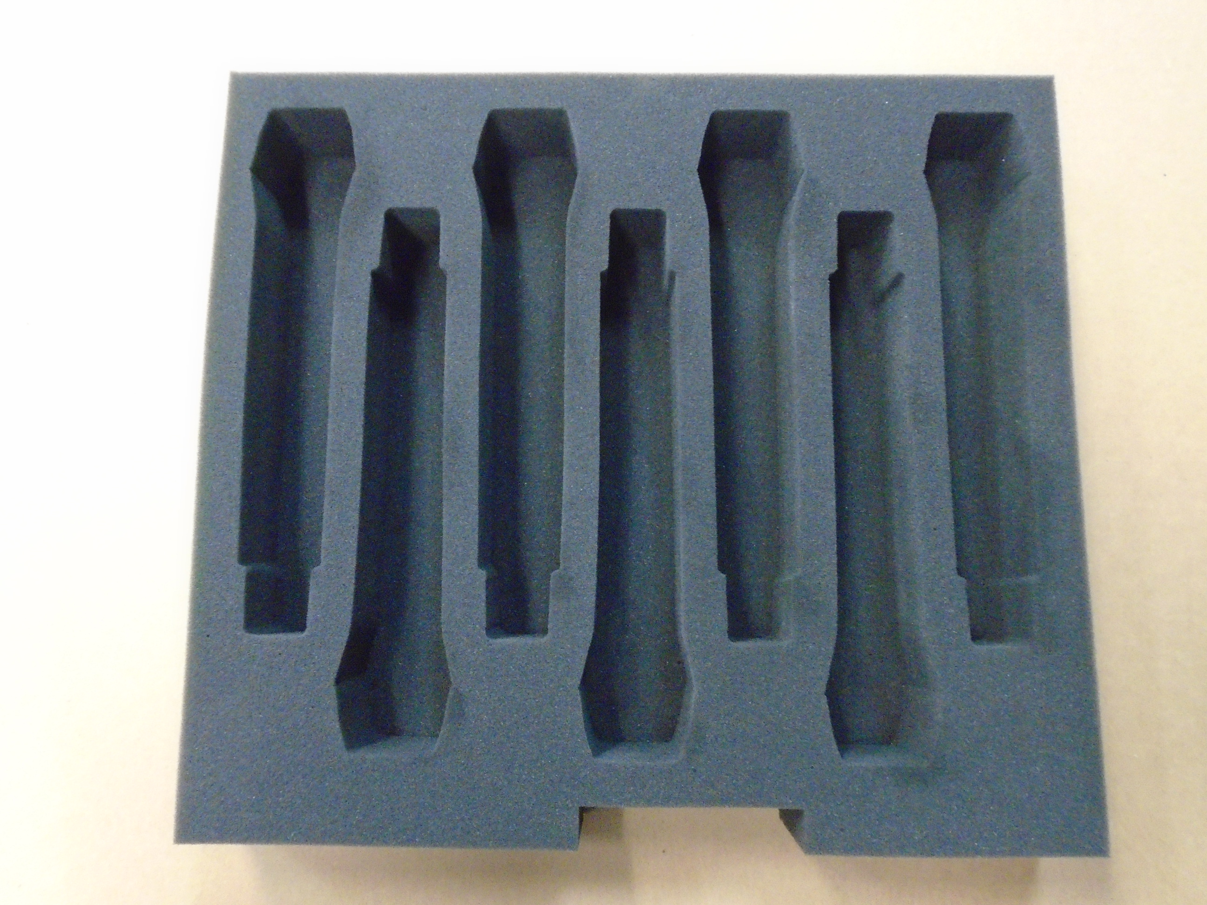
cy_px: 452
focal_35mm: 26
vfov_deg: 53.1
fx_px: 907
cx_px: 604
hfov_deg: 67.3
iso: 800
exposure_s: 1/10
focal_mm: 4.6
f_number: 3.2
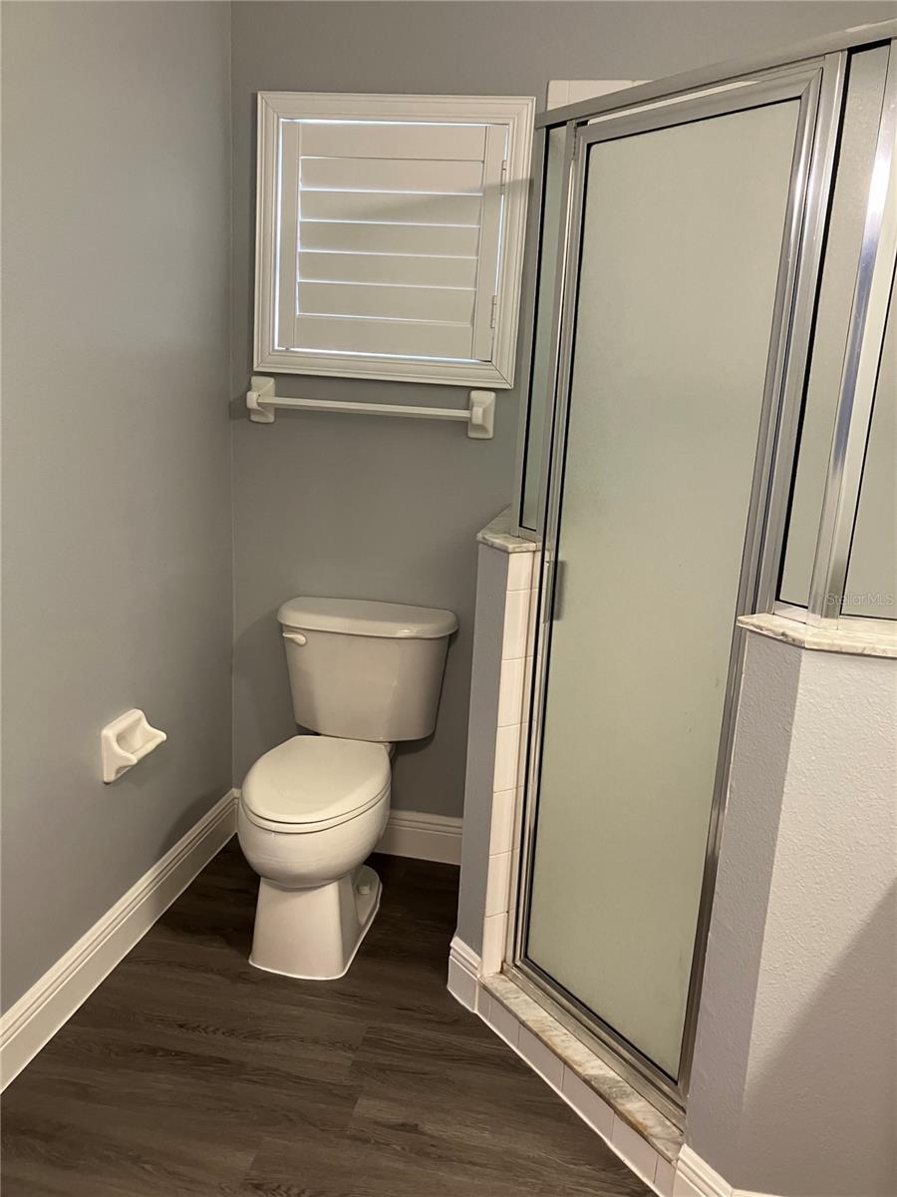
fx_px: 967
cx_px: 448
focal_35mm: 28
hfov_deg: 49.7
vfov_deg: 63.4
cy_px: 598
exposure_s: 1/60
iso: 200
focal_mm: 3.99
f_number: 1.8
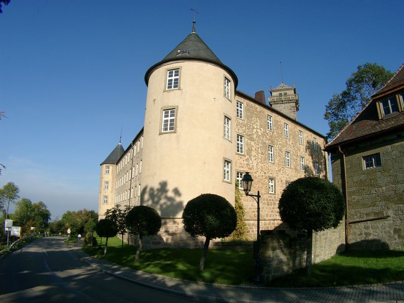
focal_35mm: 34
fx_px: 397
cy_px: 152
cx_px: 202
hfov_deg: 54.0
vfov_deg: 41.8
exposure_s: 1/842
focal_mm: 7.13
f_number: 4
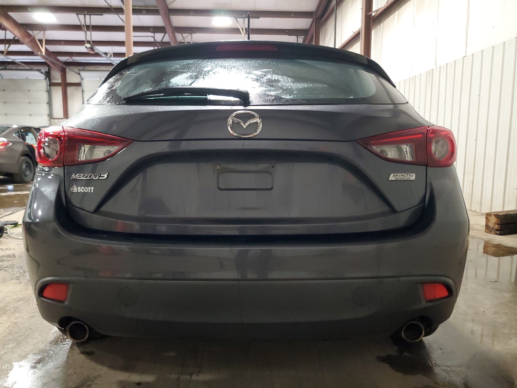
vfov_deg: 53.1
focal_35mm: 26
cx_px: 258
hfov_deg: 67.3
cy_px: 194
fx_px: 388
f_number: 1.5
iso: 362
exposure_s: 1/60.2
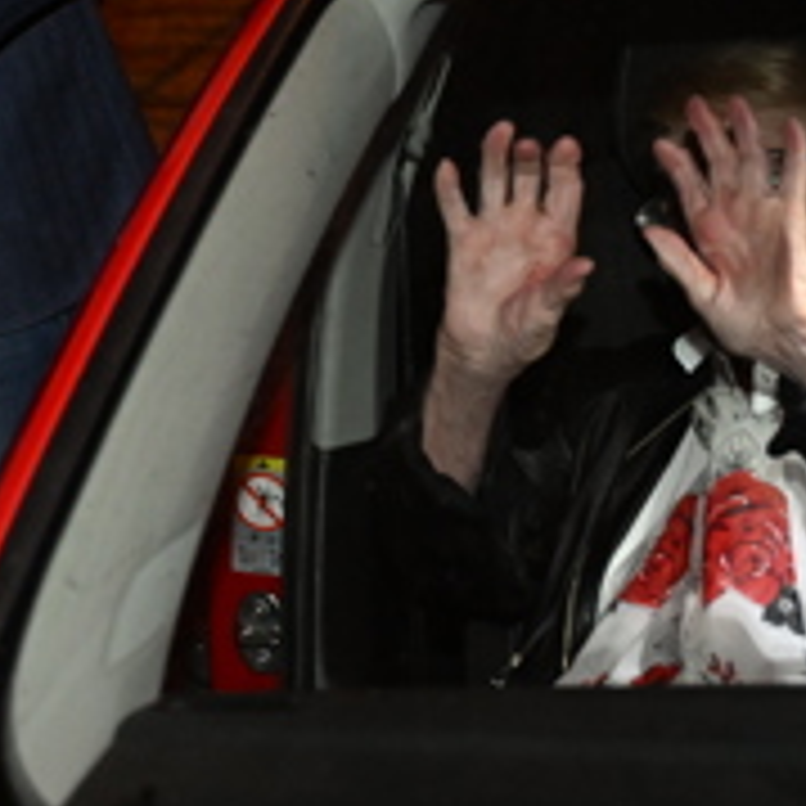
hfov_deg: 15.7
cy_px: 140
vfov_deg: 16.0
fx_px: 2845
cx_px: -99
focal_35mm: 108
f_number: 3.5
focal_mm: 33
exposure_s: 1/80
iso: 4000
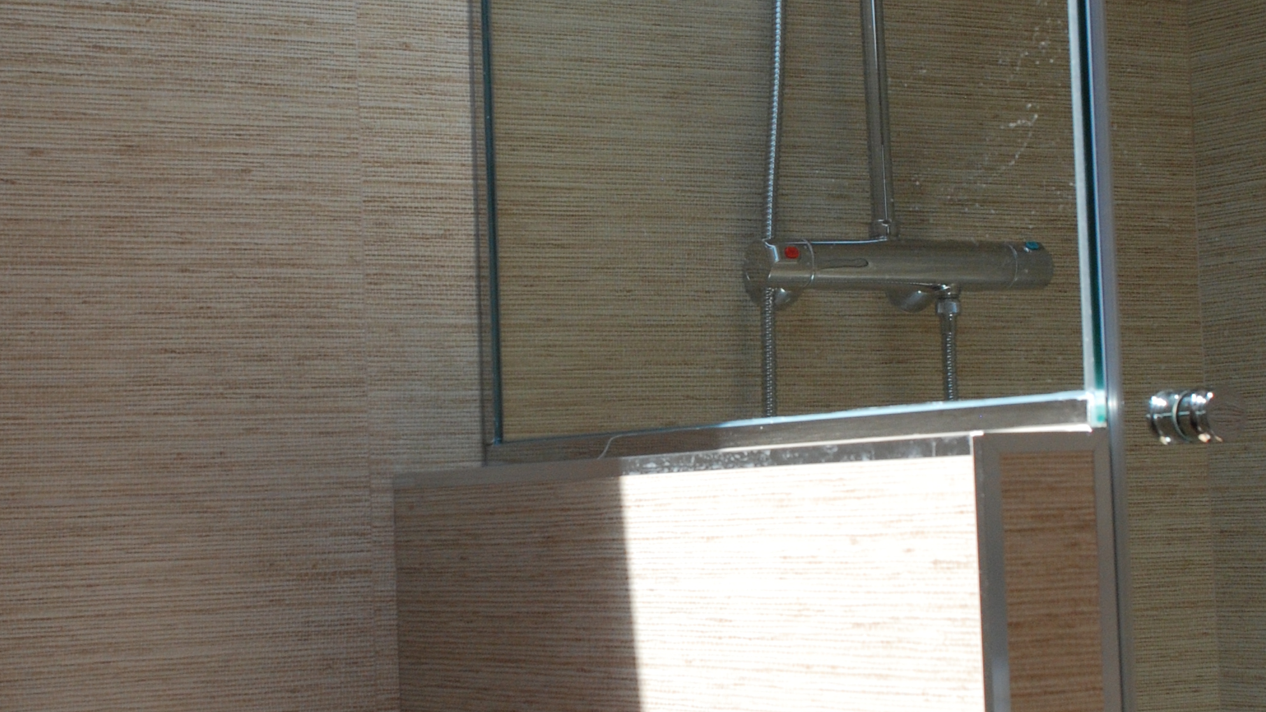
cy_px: 301
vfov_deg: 12.7
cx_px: 718
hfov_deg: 22.4
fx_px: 3190
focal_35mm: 95
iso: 400
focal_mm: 31
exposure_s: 1/200
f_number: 7.1
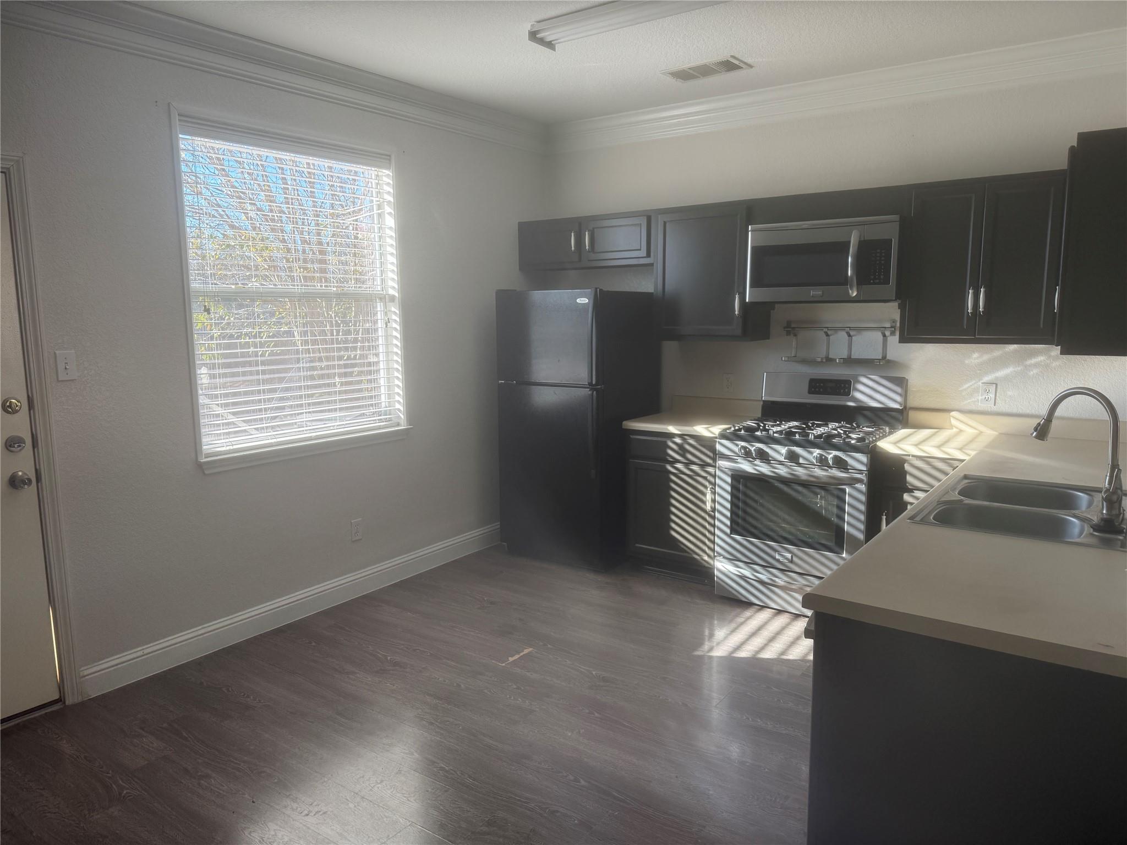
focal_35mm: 24
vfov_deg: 56.8
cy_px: 422
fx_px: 781
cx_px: 564
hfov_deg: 71.6
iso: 125
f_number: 1.78
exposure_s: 1/243
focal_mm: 6.76
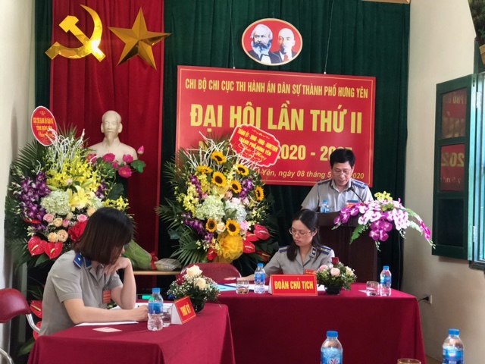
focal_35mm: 57
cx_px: 242
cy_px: 182
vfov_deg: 25.7
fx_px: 799
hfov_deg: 33.8
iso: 400
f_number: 2.8
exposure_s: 1/30
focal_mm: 6.6
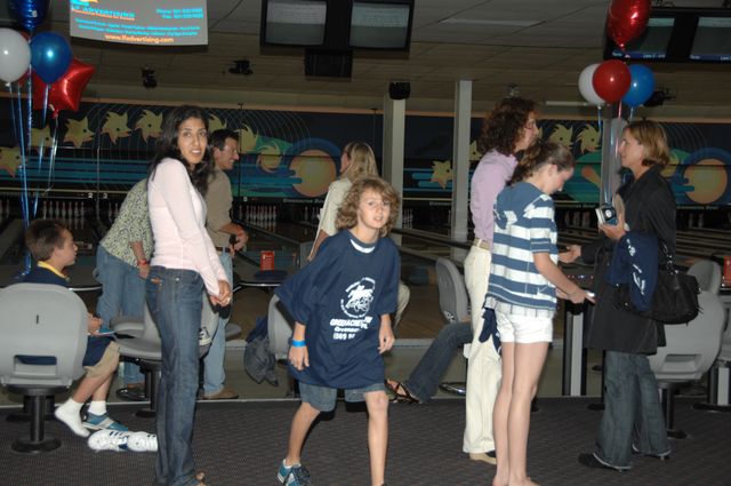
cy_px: 243
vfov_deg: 21.5
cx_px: 366
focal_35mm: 63
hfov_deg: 31.9
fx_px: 1278
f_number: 4.5
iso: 200
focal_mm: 42
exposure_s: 1/125
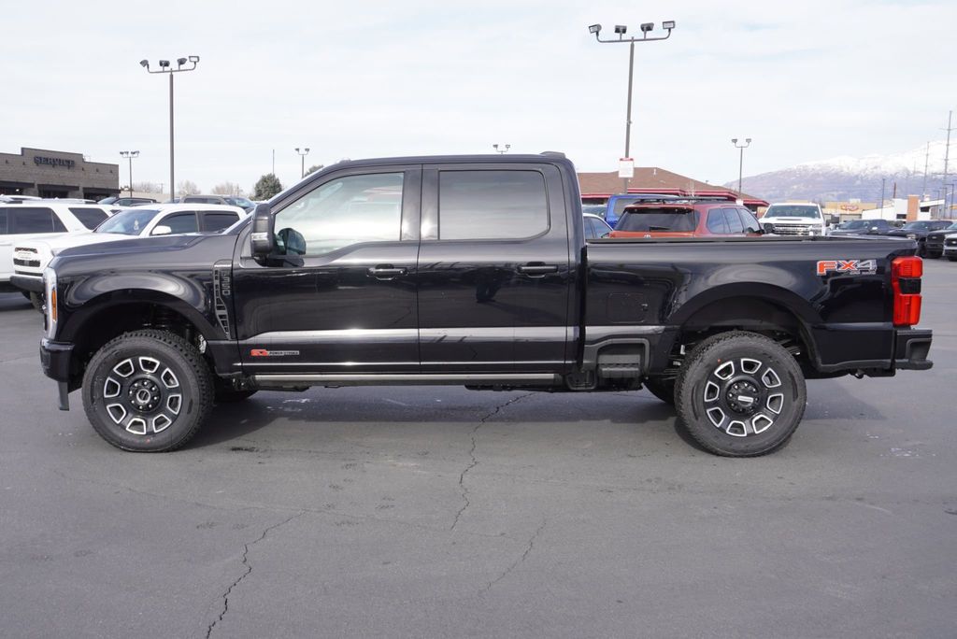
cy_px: 320
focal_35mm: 33
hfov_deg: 57.2
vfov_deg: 40.0
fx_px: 878
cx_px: 478
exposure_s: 1/160
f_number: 6.3
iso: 100
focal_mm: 22
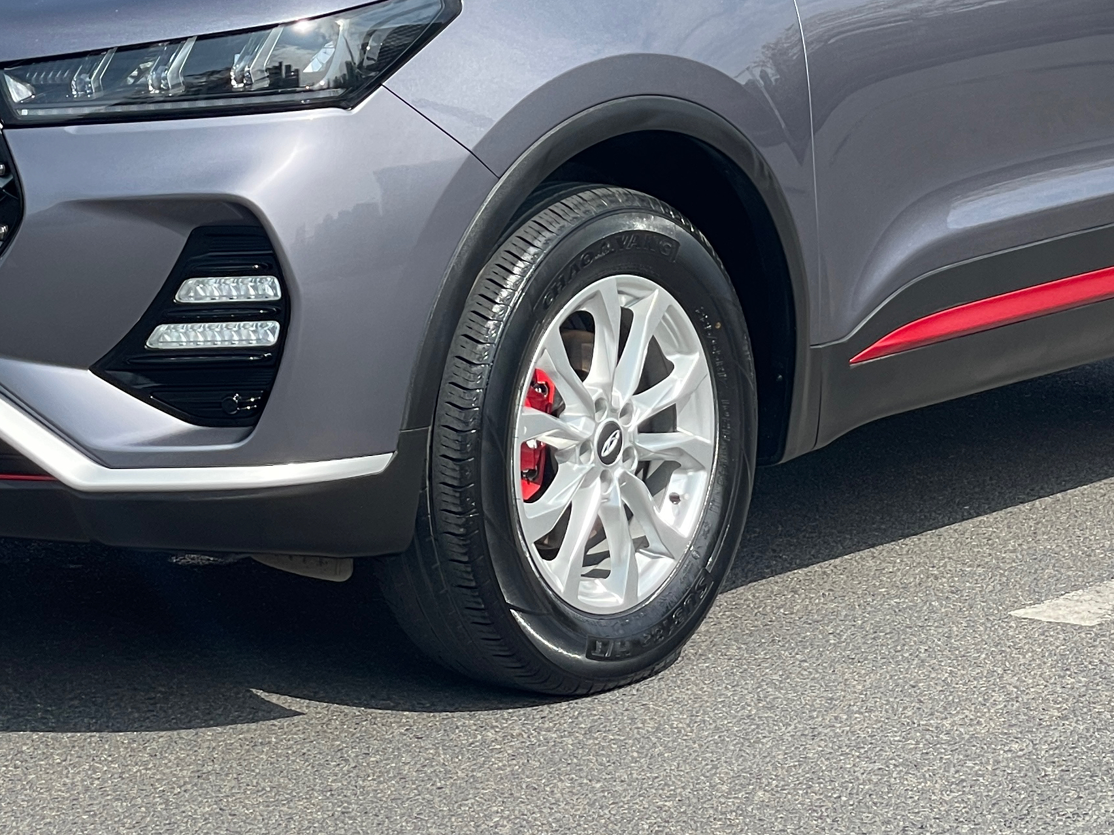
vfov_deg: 11.9
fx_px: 3958
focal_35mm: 123
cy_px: -82
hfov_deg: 16.0
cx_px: 493
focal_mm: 6
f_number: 2
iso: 25
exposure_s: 1/999
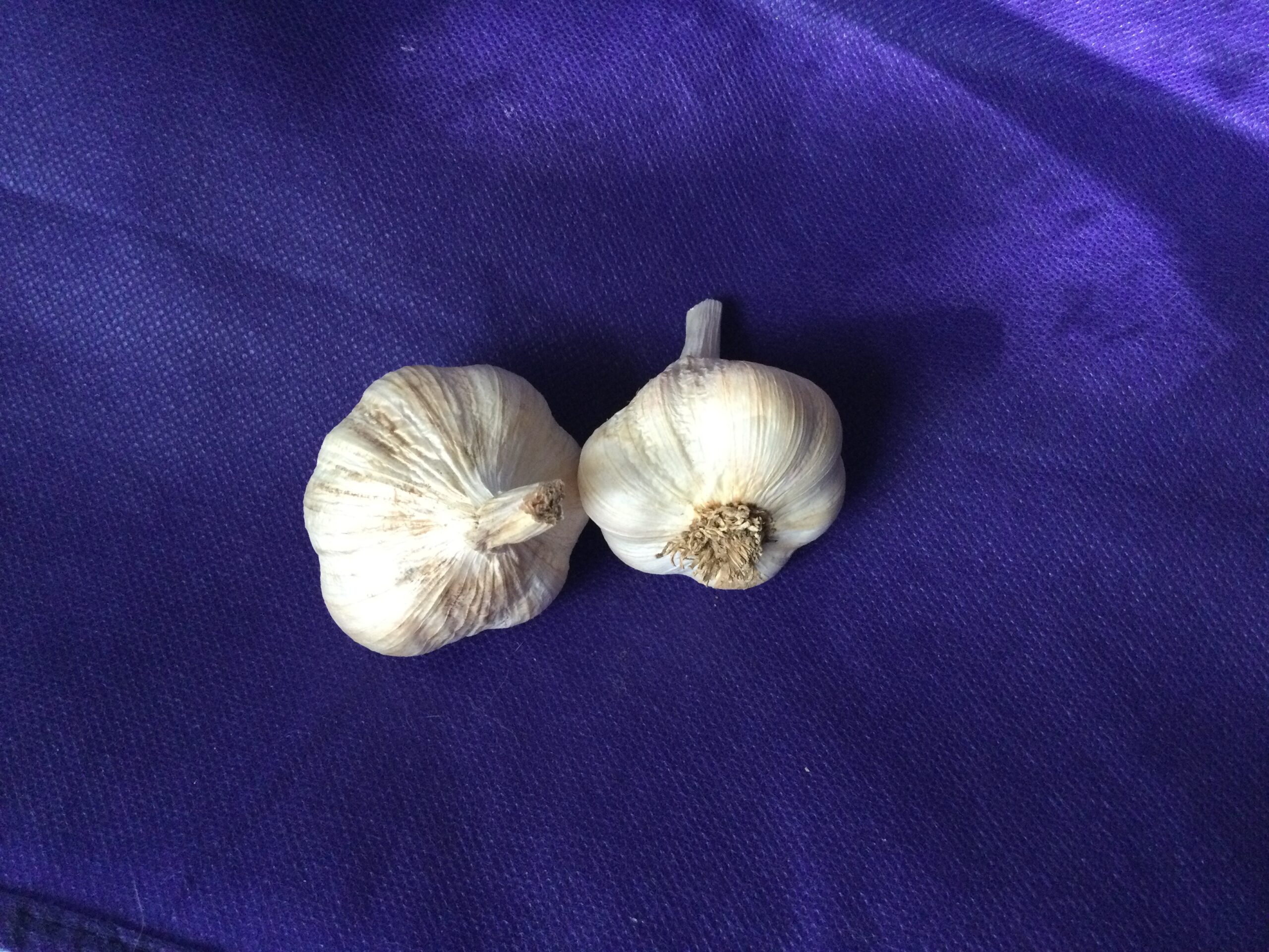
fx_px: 1136
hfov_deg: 58.4
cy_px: 476
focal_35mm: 31
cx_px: 634
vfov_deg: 45.4
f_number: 2.4
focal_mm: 3.3
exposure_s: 1/24
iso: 200
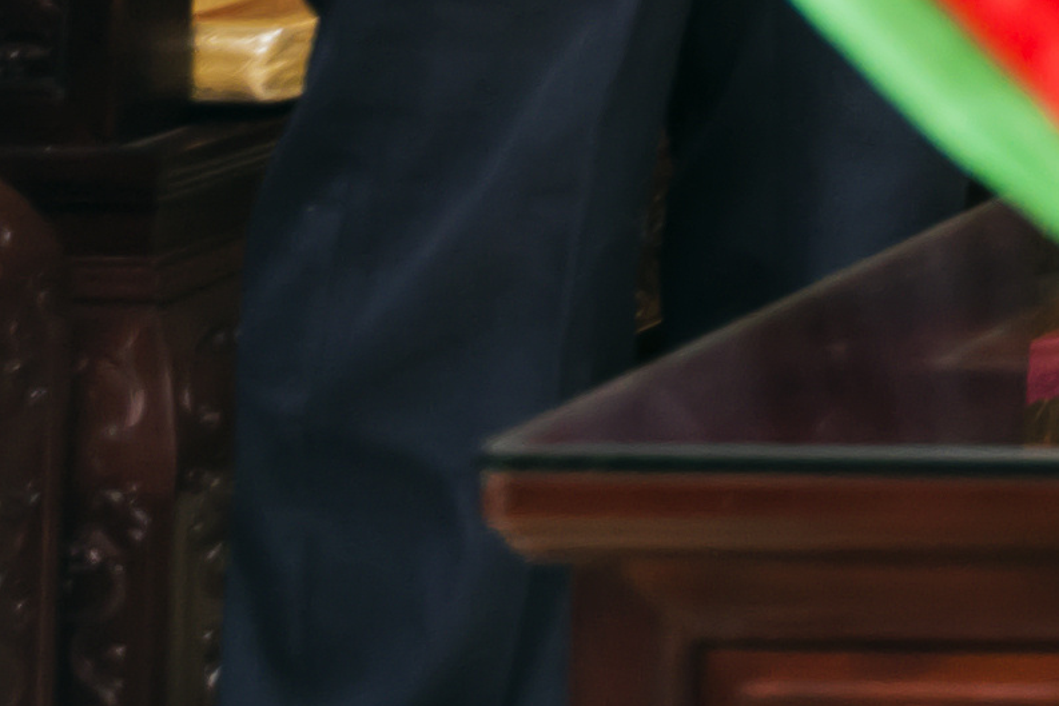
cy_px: -1049
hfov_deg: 11.6
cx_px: 2958
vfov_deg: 9.8
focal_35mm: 121
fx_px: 3560
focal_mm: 16
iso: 200
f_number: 2.8
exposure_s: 1/60
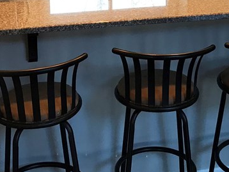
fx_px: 530
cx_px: 132
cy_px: -24
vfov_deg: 17.7
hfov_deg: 24.4
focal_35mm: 80
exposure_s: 1/30
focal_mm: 3.99
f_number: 1.8
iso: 25
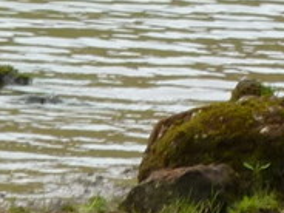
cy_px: -423
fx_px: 14128
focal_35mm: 1722
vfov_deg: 0.9
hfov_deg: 1.1
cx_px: 729
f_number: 5.6
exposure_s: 1/500
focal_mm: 44
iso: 160
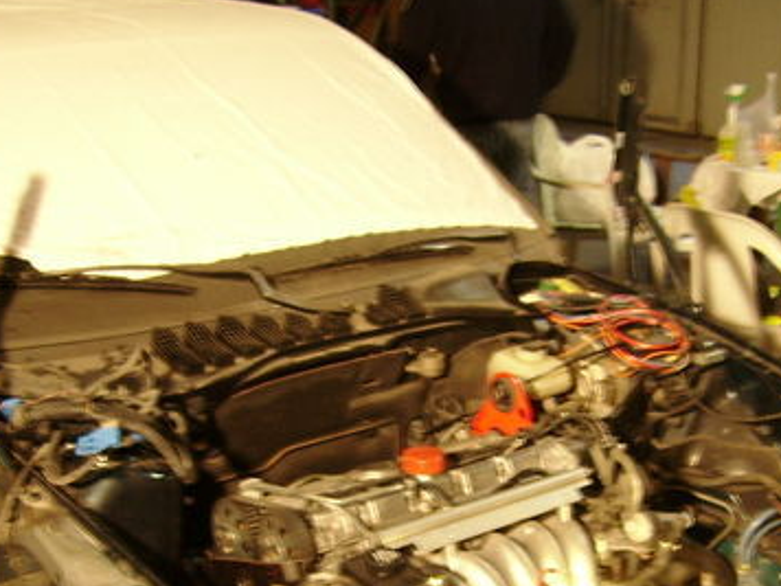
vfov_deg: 23.0
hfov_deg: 30.7
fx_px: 1421
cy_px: 465
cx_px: 390
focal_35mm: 63
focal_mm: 5.95
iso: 100
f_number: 2.8
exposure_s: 1/4
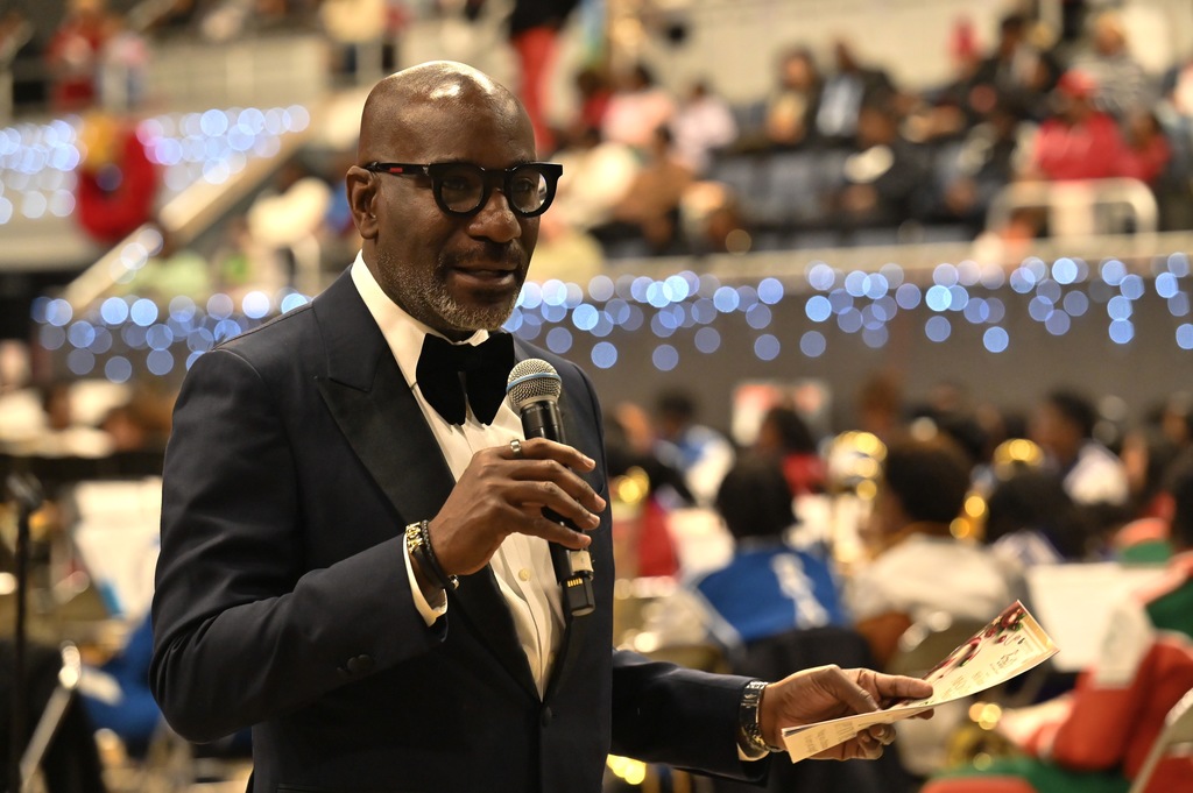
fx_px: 4470
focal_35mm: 135
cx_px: 596
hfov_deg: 15.2
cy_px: 396
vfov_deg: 10.1
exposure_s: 1/125
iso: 4000
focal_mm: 135
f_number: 4.5
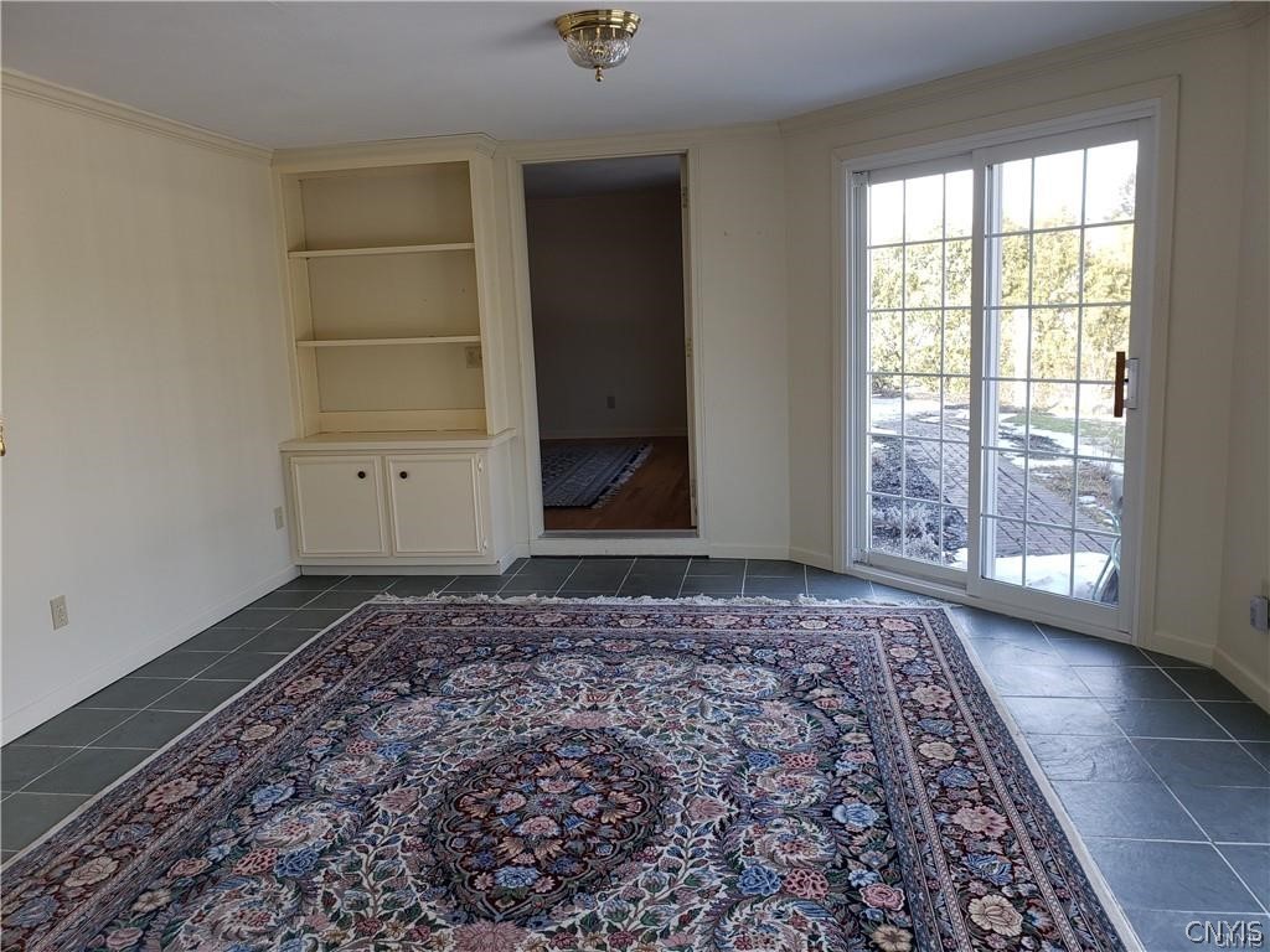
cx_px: 635
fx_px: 954
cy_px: 476
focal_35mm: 26
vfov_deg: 53.1
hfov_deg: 67.3
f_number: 2.4
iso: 50
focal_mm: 4.3
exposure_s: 1/60
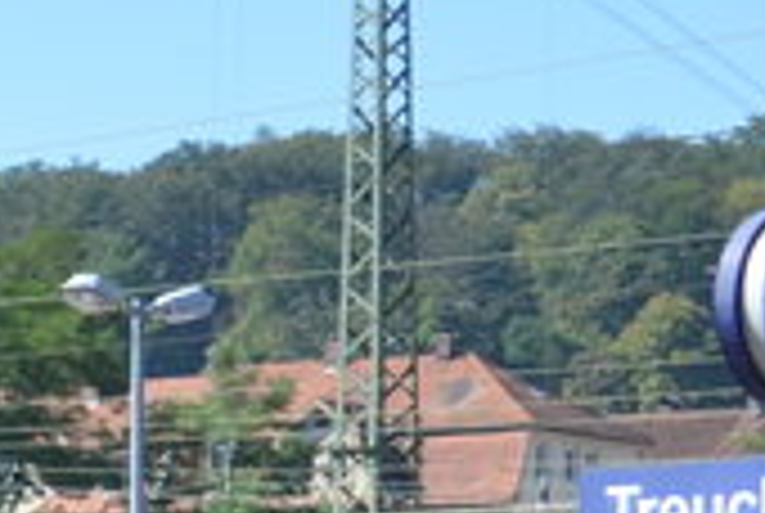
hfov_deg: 7.1
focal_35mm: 253
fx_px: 5386
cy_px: 608
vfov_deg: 5.4
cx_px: -1660
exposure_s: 1/250
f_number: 8
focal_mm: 24
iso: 200
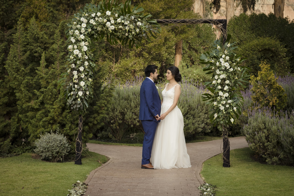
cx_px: 147
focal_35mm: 84
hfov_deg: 24.2
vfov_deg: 16.3
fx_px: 686
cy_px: 98
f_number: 5.6
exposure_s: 1/200
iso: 250
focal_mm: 56
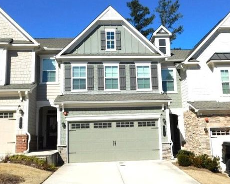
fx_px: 259
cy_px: 92
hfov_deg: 47.9
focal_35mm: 38
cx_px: 117
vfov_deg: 39.2
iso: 125
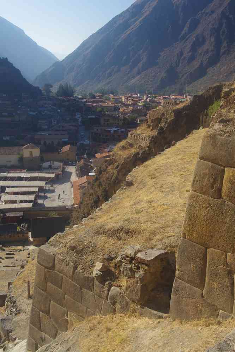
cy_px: 176
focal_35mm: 39
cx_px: 118
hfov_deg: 34.2
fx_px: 382
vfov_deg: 49.6
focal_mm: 26
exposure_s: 1/60
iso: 200
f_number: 11
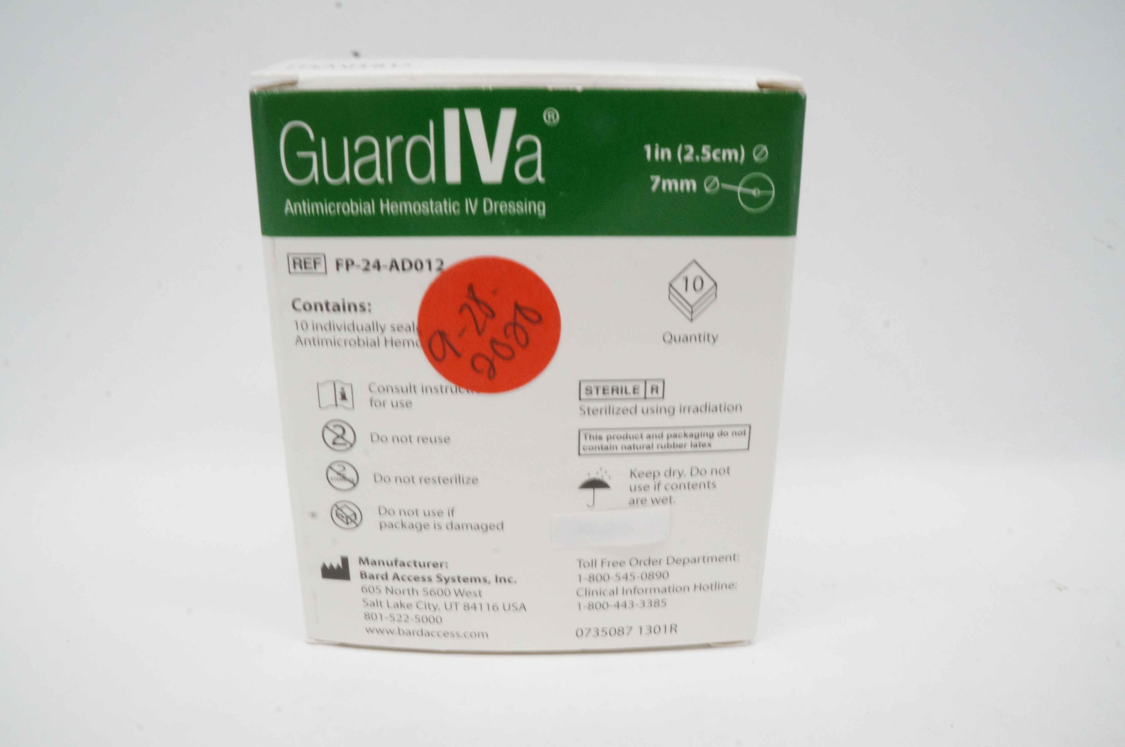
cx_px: 562
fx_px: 843
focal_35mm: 27
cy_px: 374
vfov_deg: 47.8
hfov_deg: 67.4
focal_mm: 18
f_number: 22
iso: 1600
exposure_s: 1/13
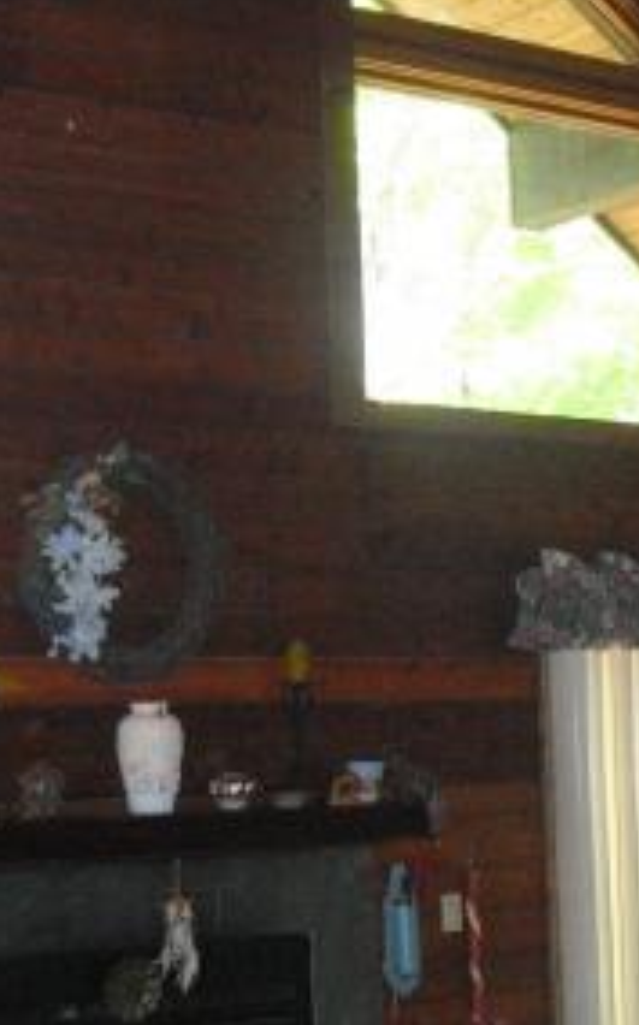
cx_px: 505
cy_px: 780
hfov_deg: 16.6
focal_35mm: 78
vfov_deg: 26.1
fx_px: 2178
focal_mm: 6.3
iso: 800
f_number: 3.1
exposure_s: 1/60
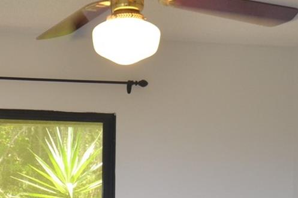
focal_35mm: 116
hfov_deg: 17.4
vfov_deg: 11.7
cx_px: 29
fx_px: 960
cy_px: 193
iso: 720
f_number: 4.5
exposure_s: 1/60
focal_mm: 24
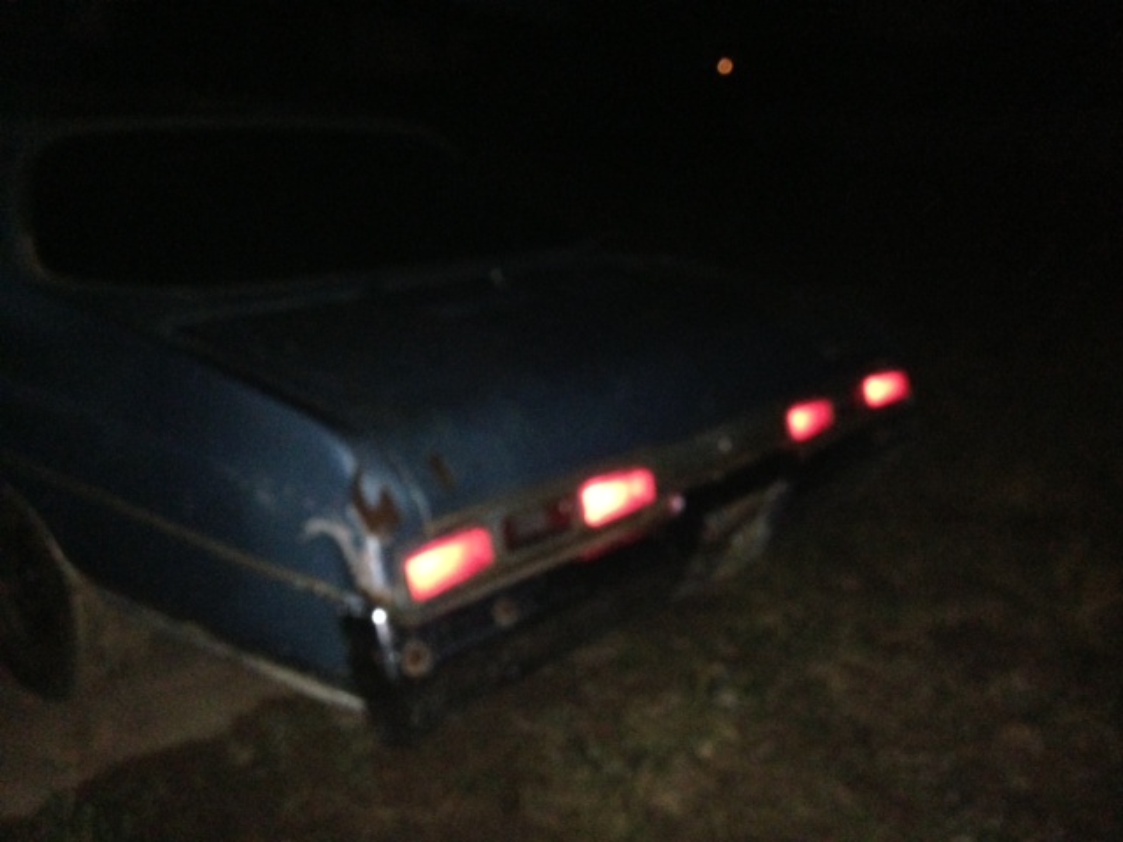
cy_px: 421
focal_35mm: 33
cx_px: 562
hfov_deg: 55.4
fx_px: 1071
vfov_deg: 42.9
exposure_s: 1/16
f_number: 2.4
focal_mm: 4.13
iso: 800
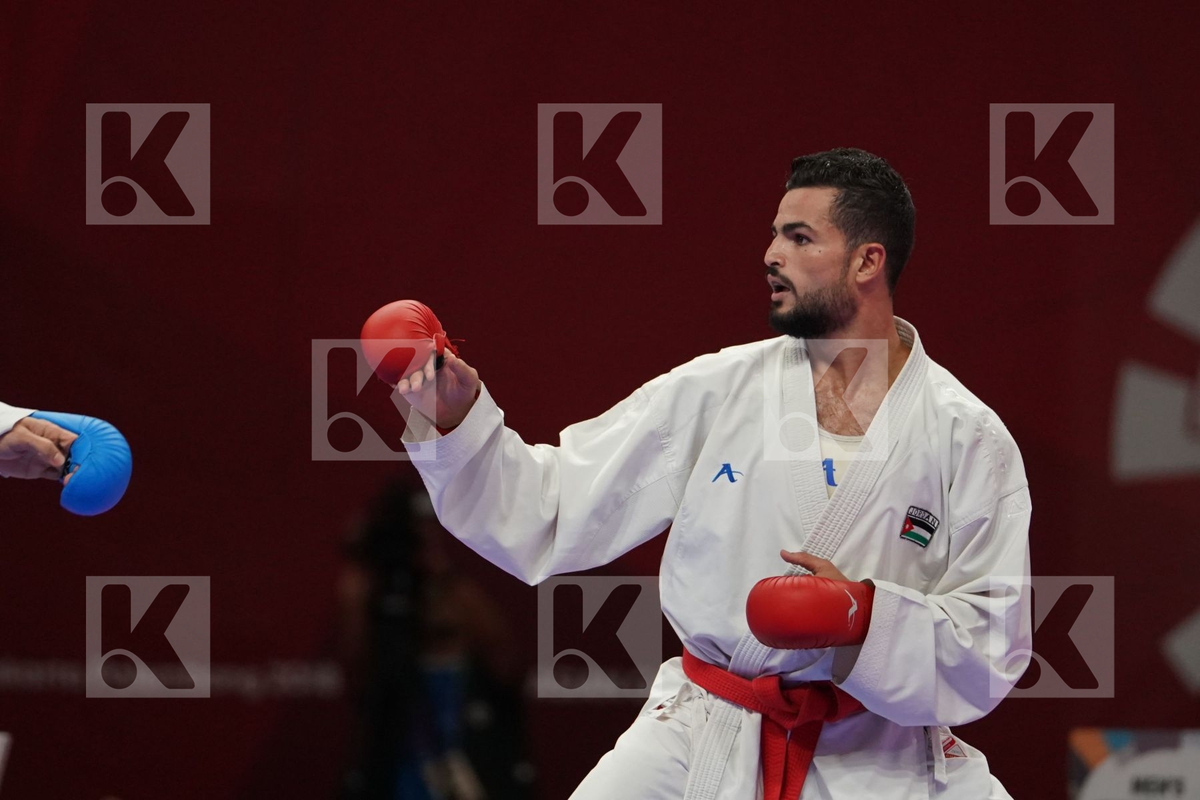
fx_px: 13632
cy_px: 400
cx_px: 600
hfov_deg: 5.0
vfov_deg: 3.4
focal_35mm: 409
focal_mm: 273
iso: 3200
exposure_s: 1/1000
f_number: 4
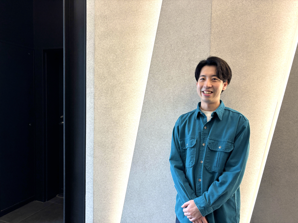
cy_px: 112
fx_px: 224
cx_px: 149
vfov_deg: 53.1
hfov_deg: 67.3
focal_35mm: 26
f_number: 1.6
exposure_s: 1/100
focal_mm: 5.96
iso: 100
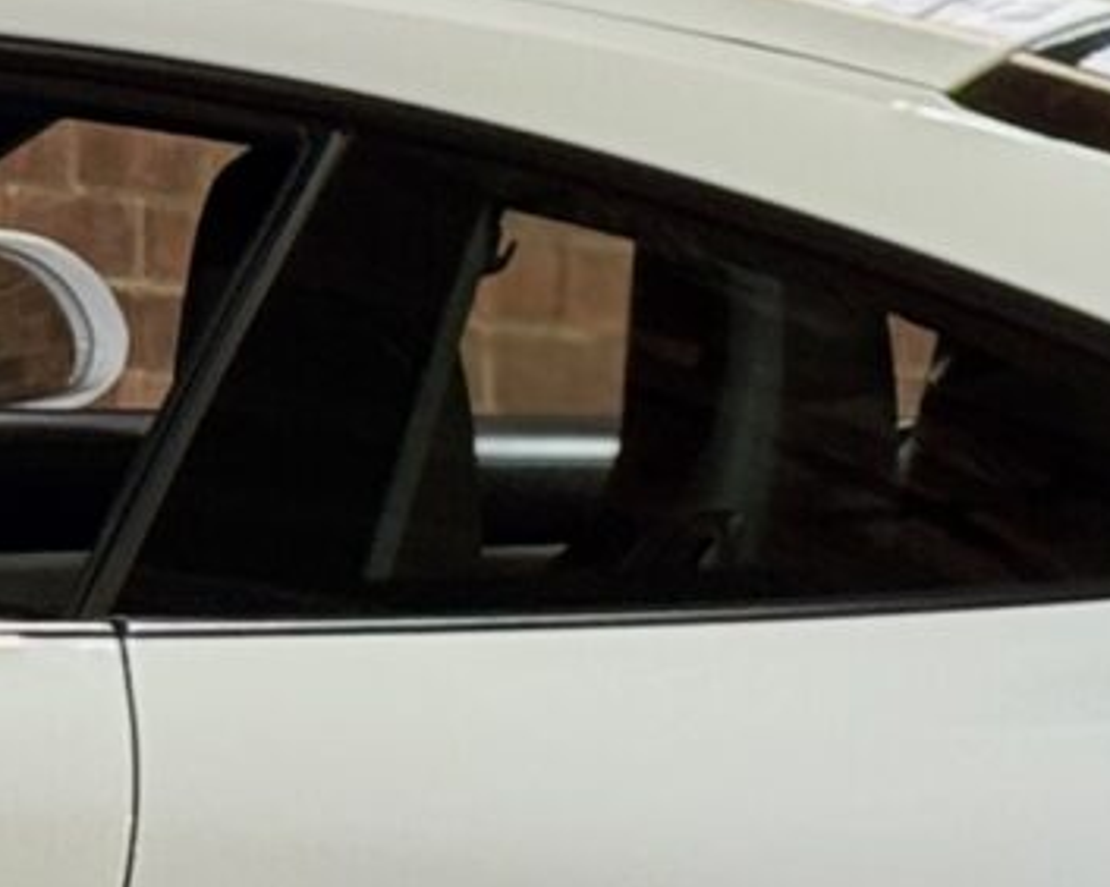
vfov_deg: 4.5
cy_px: 85
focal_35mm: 340
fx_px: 11163
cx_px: -6
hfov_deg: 5.7
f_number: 1.78
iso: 160
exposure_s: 1/50
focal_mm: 6.76
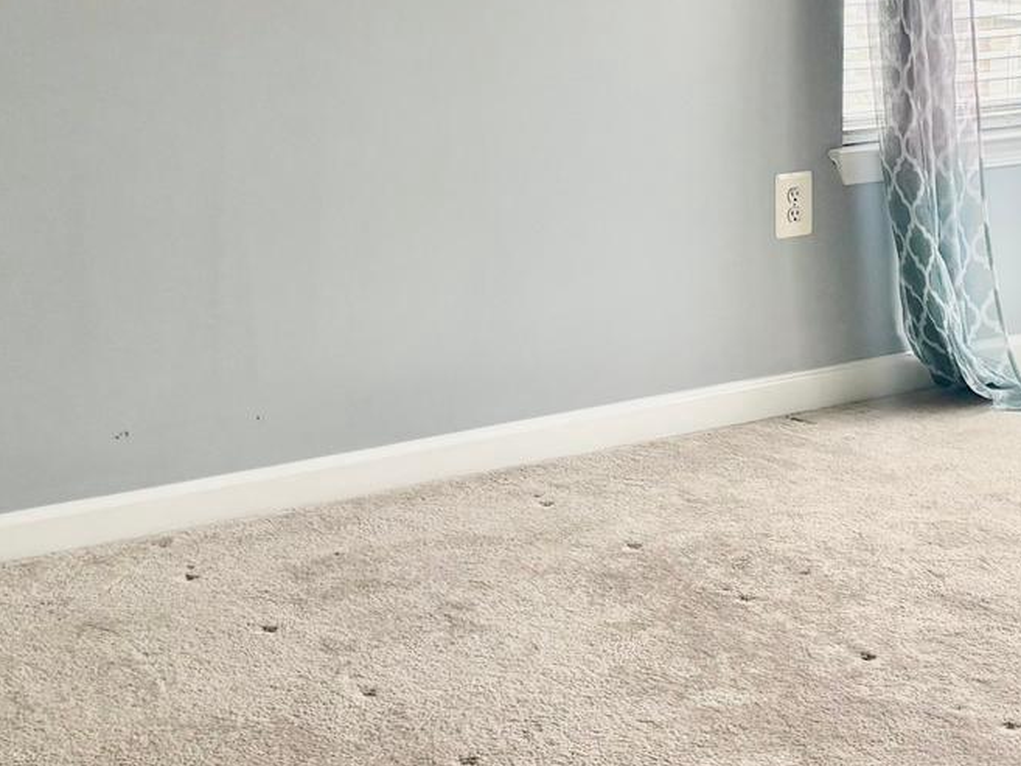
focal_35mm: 81
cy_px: 258
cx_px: 619
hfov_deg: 24.1
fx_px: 2390
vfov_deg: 18.2
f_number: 1.6
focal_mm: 5.96
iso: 125
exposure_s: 1/92
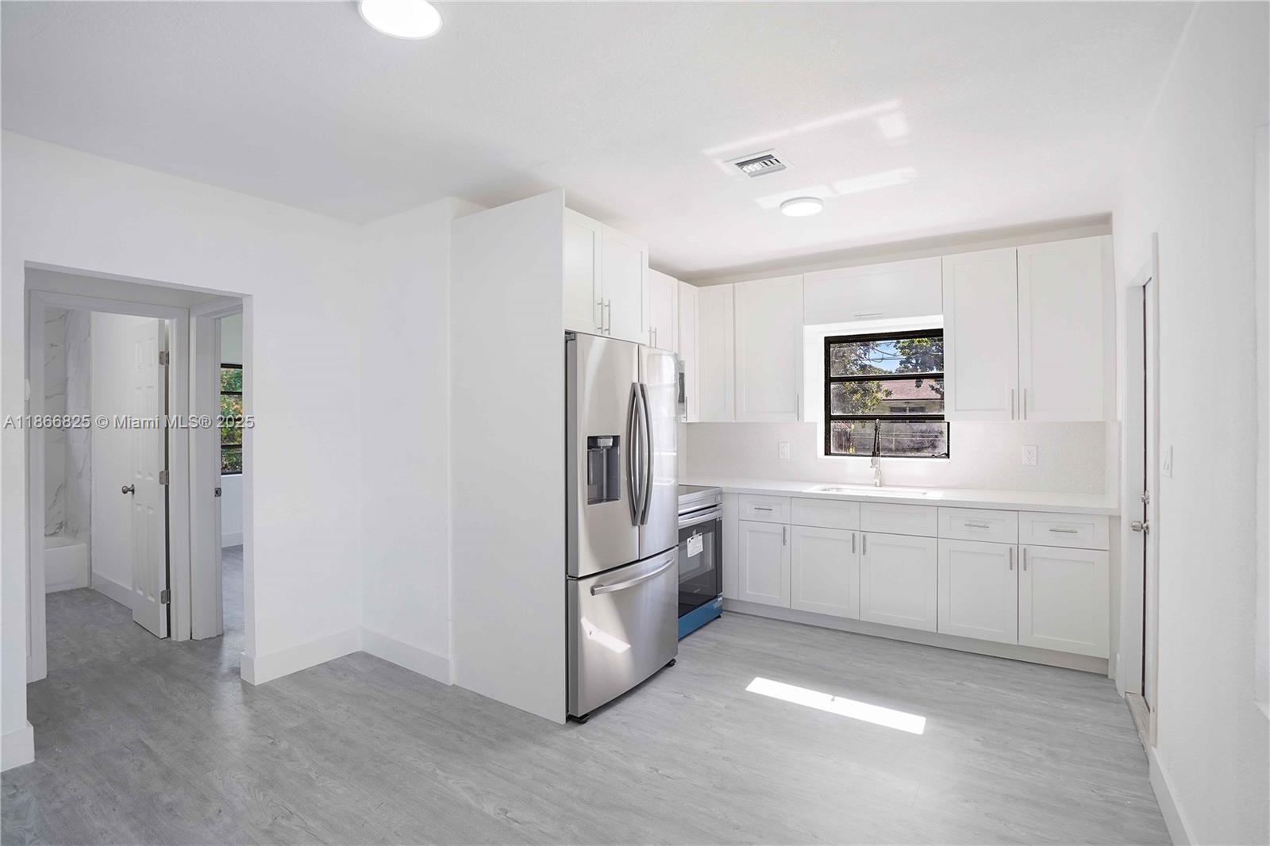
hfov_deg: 96.7
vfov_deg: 73.7
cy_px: 423
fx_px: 564
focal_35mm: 16
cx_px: 635
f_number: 4.5
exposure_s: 1/160
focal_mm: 16
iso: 320
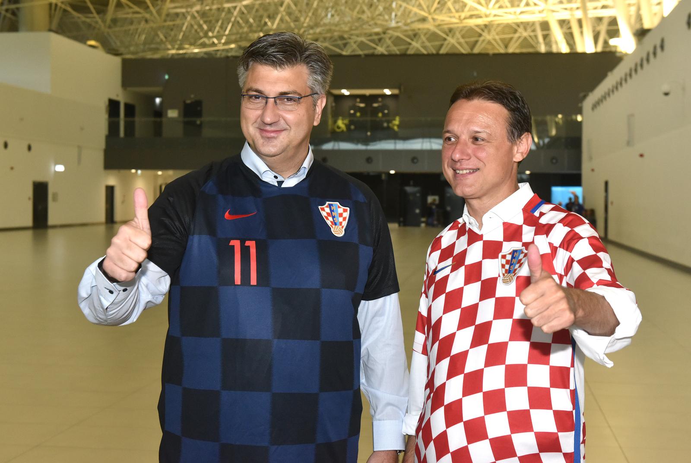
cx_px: 346
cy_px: 232
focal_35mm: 50
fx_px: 961
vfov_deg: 27.1
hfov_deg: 39.5
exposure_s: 1/160
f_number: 5.6
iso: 2000
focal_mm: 50
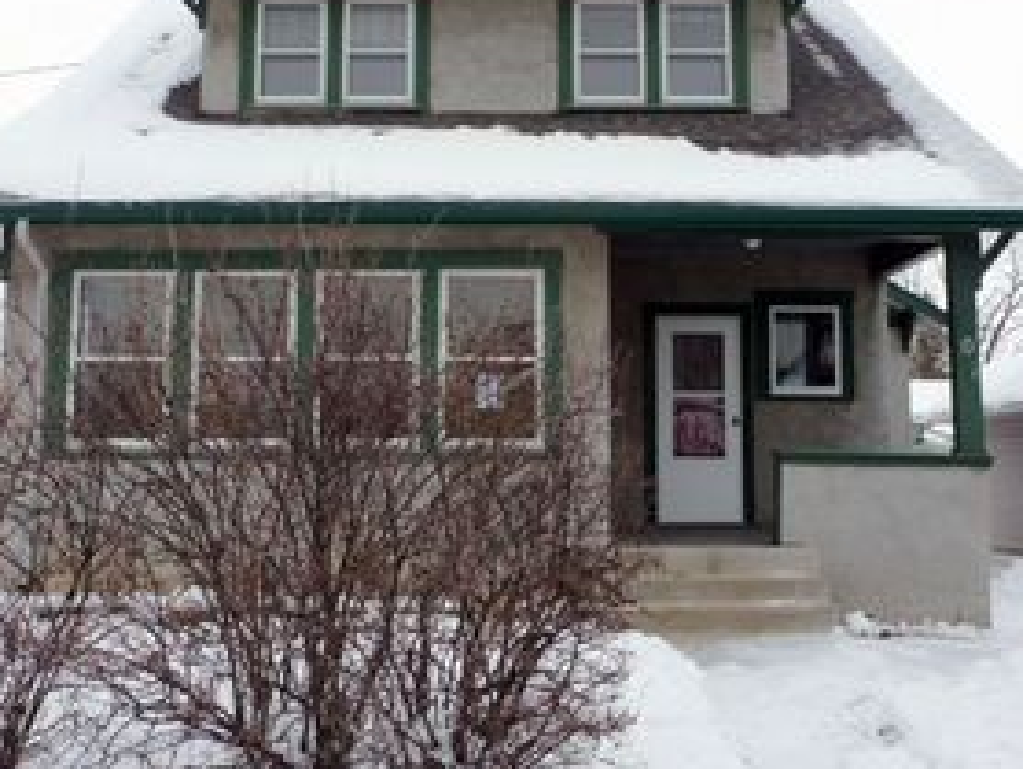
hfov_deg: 45.7
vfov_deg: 35.1
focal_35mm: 41
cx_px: 489
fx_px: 1213
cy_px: 305
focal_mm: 5.9
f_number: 4
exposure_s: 1/160
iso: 100
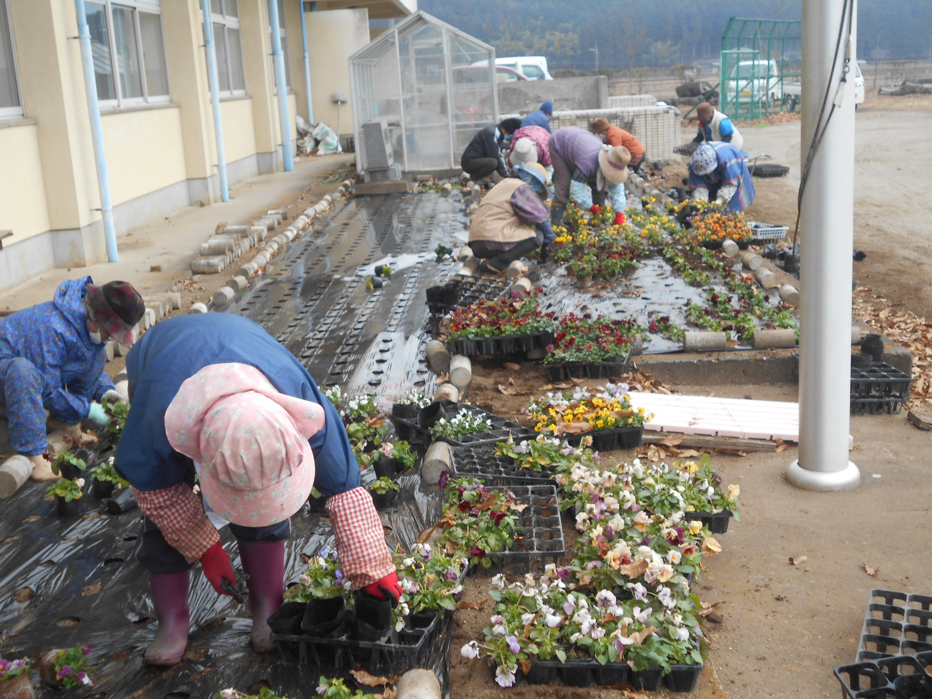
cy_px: 350
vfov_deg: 32.9
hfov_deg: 42.9
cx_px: 466
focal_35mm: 44
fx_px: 1185
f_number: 4.2
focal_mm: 7.7
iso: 80
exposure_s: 1/100
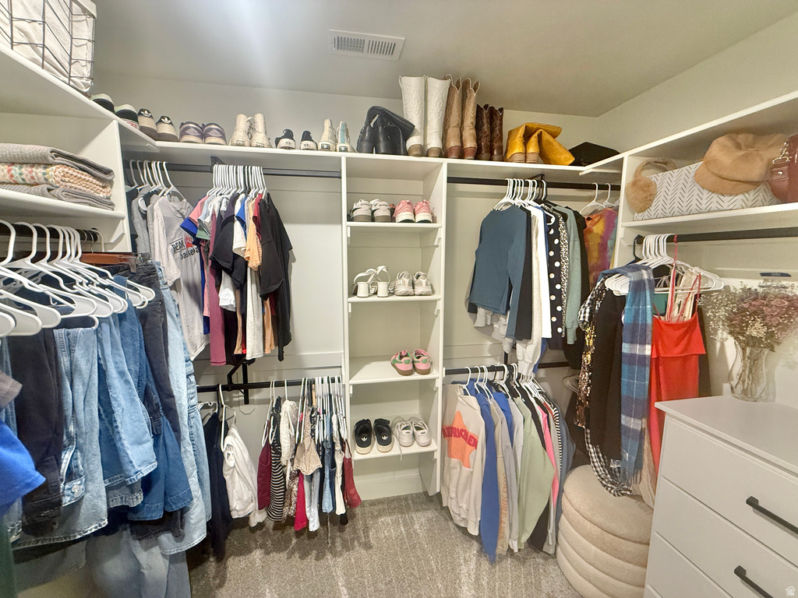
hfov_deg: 102.1
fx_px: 323
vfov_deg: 85.7
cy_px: 299
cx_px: 399
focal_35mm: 14
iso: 250
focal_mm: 2.22
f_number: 2.2
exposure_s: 1/60
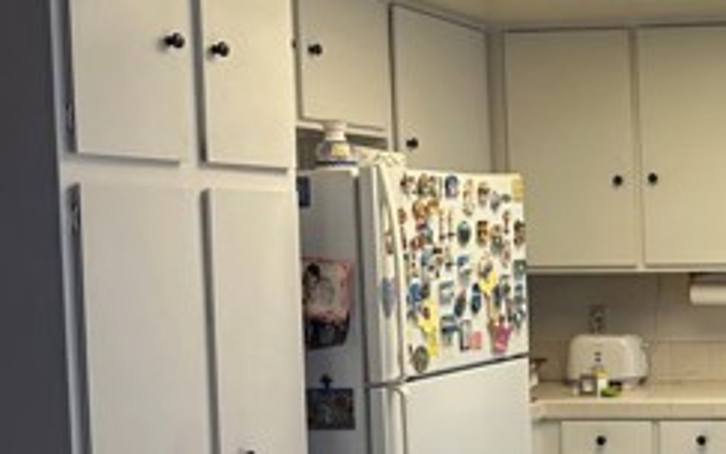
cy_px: 311
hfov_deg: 26.7
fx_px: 1326
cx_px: 896
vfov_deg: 19.4
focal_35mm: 67
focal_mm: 6.86
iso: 100
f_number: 1.78
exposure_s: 1/120
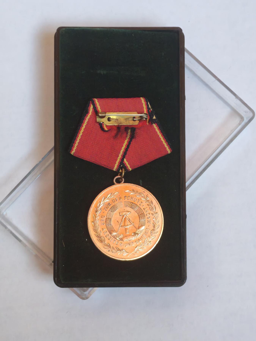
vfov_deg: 28.6
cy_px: 170
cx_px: 128
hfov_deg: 21.6
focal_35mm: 68
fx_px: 671
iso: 640
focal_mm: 5.52
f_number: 1.95
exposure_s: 1/50
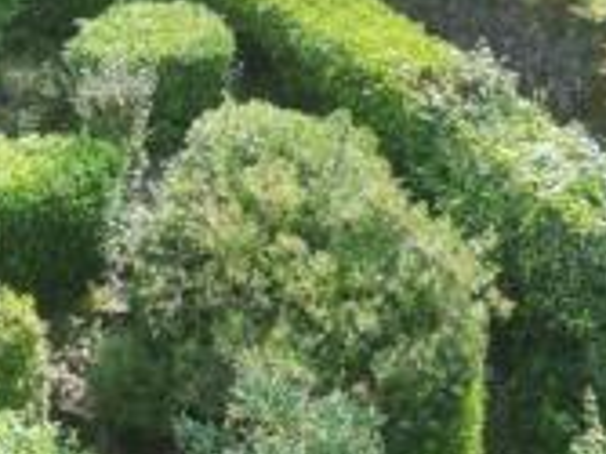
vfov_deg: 16.4
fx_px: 1469
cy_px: -176
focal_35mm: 84
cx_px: 314
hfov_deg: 23.3
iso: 200
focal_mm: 6.72
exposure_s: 1/1250
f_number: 1.7
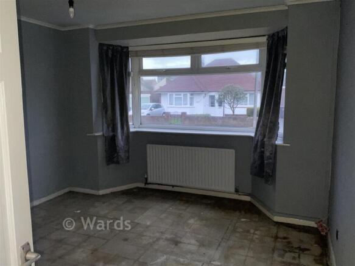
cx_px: 178
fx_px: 297
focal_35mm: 29
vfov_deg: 48.2
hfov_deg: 61.7
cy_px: 133
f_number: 1.8
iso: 80
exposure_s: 1/39
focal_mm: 3
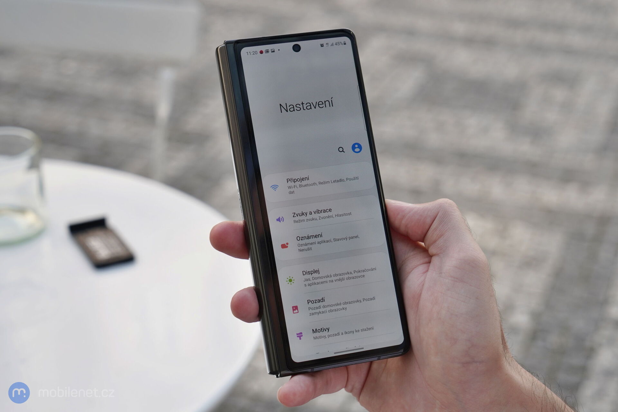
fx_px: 996
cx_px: 309
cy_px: 206
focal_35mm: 58
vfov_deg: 23.4
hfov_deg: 34.5
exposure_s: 1/250
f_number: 6.3
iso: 320
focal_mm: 58
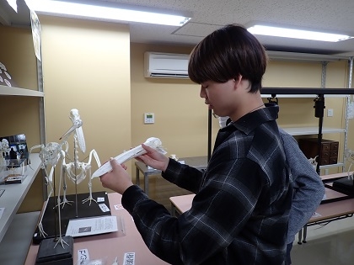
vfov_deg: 54.9
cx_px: 177
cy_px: 132
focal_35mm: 25
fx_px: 256
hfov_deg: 69.4
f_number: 2
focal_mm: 4.5
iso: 100
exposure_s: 1/100
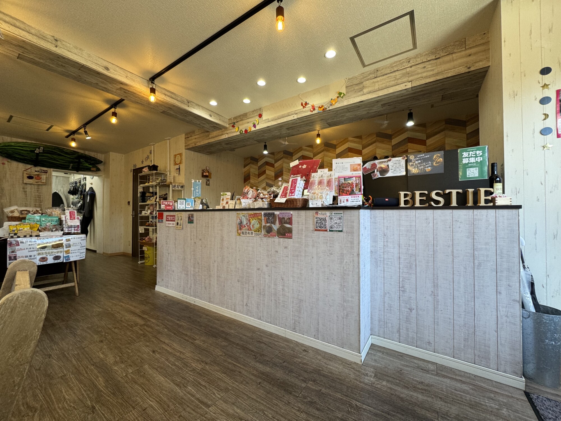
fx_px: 227
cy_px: 210
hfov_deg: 102.1
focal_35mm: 14
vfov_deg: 85.7
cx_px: 280
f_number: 2.2
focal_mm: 2.22
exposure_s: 1/100
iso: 125
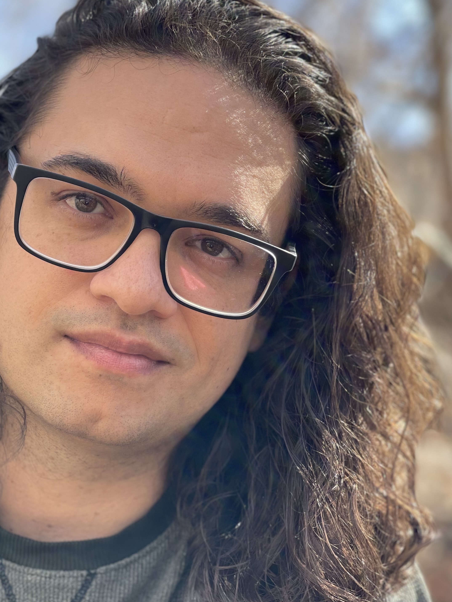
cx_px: 160
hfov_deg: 16.4
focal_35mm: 90
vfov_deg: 21.8
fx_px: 1567
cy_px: 322
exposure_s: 1/121
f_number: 2.2
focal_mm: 7.5
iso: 40
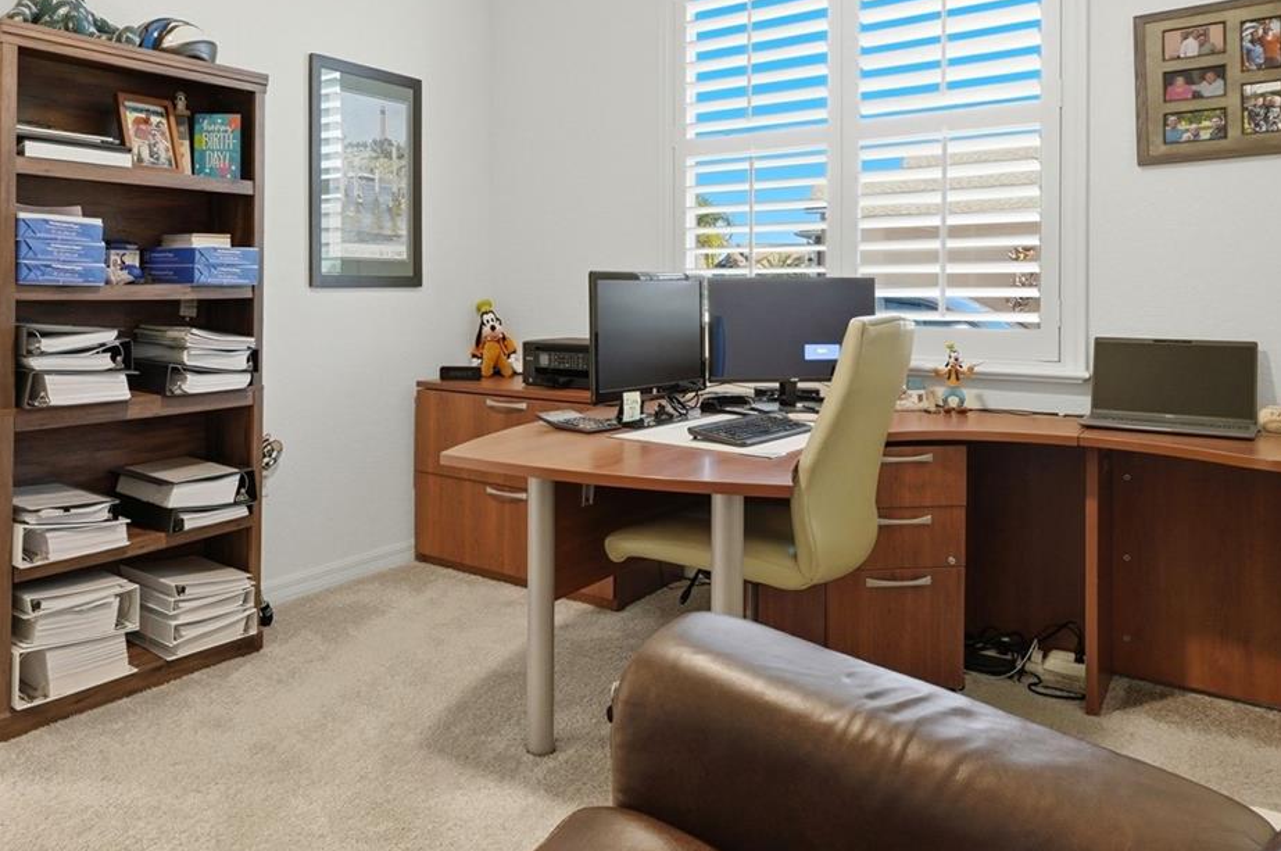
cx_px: 455
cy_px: 323
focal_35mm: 26
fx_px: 924
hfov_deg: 68.0
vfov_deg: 49.0
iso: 125
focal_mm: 10
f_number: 7.1
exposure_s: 1/30
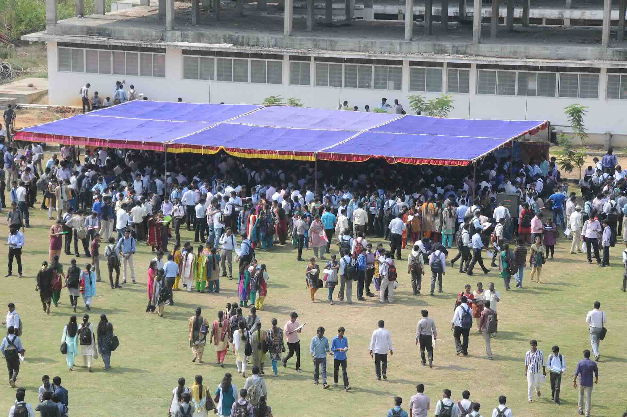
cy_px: 208
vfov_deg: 10.1
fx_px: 2348
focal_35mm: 135
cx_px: 314
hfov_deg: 15.2
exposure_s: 1/125
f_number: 18
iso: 400
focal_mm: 90
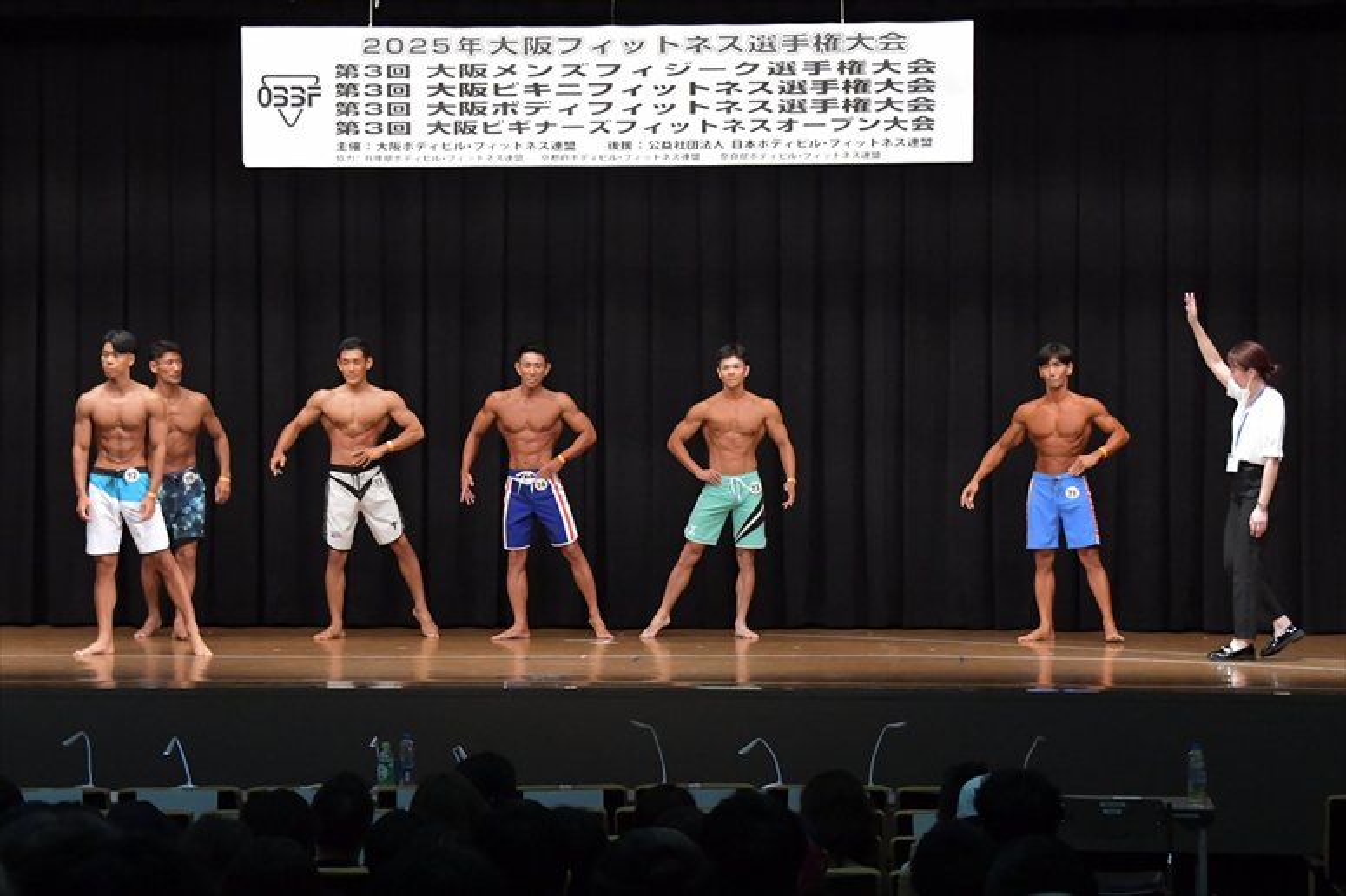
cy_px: 448
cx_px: 673
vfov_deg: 14.1
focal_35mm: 97
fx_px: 3625
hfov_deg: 21.0
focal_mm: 65
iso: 6400
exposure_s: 1/400
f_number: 5.6
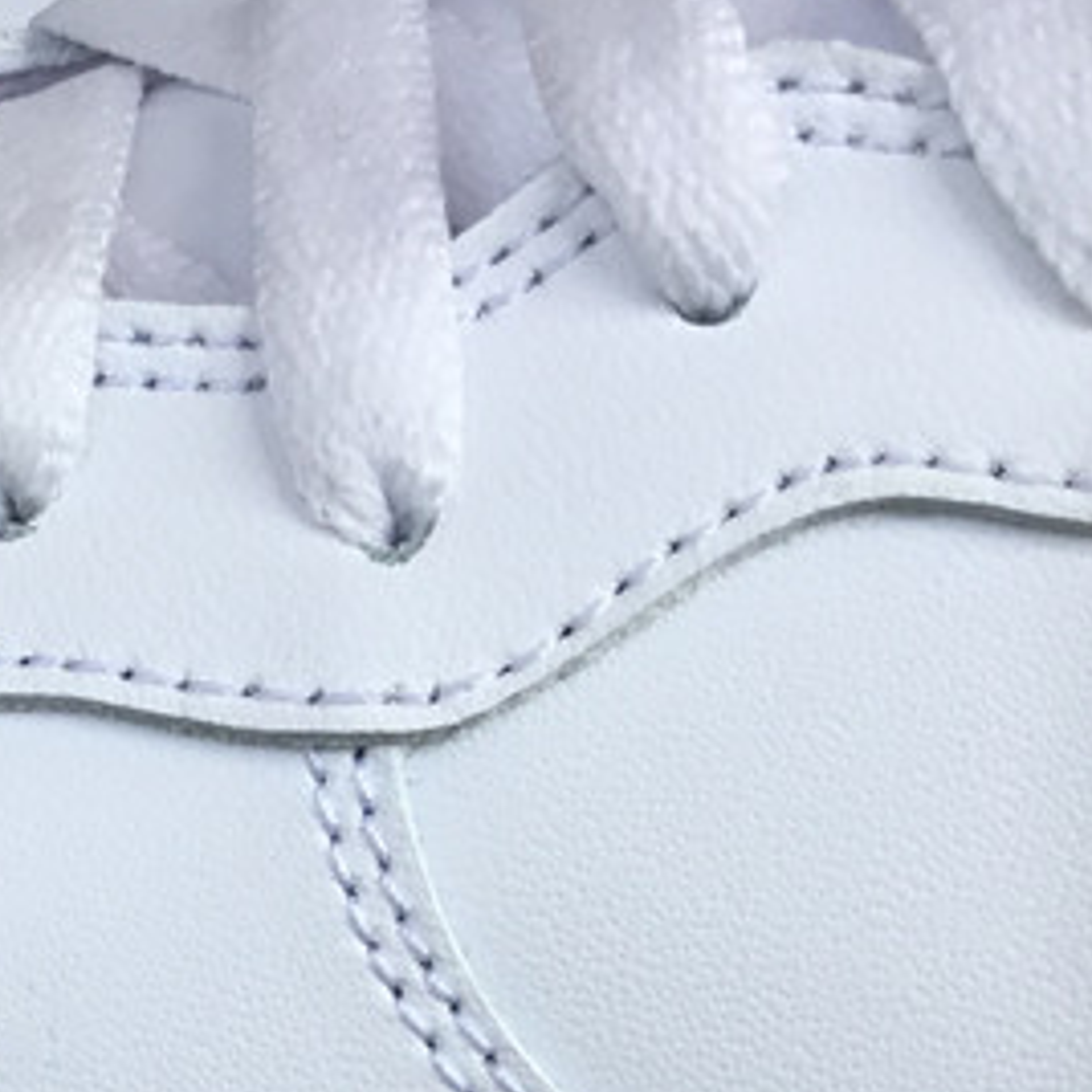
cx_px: -575
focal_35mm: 92
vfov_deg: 18.3
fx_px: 3284
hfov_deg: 17.0
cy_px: 1155
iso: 25
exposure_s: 1/646
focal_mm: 3.3
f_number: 2.4
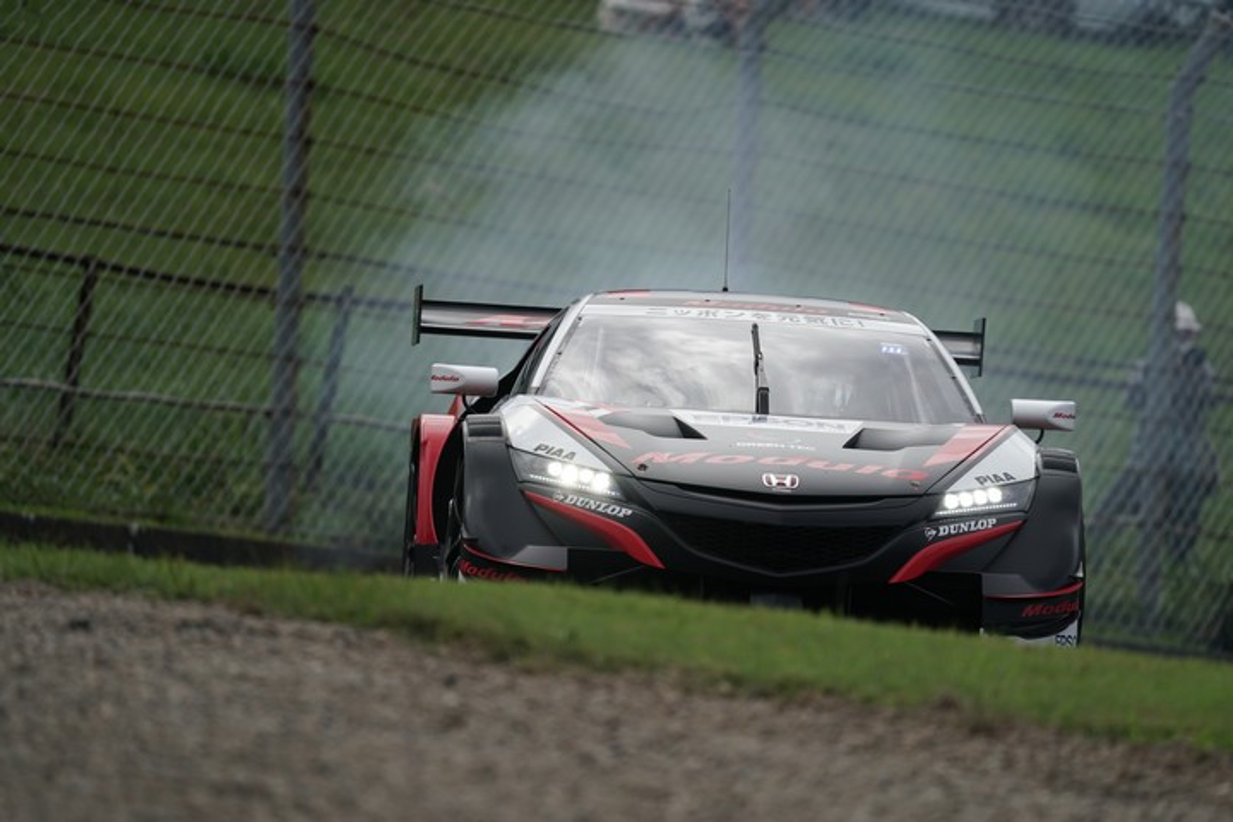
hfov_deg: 3.4
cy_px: 411
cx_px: 616
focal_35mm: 600
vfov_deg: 2.3
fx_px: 20548
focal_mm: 600
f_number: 6.3
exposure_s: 1/800
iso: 200
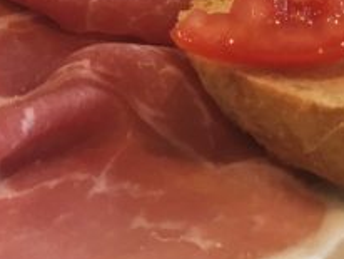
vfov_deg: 10.2
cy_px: -38
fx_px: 1433
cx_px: -100
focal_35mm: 144
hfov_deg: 13.2
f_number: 2.2
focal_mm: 4.15
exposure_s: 1/33
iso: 32
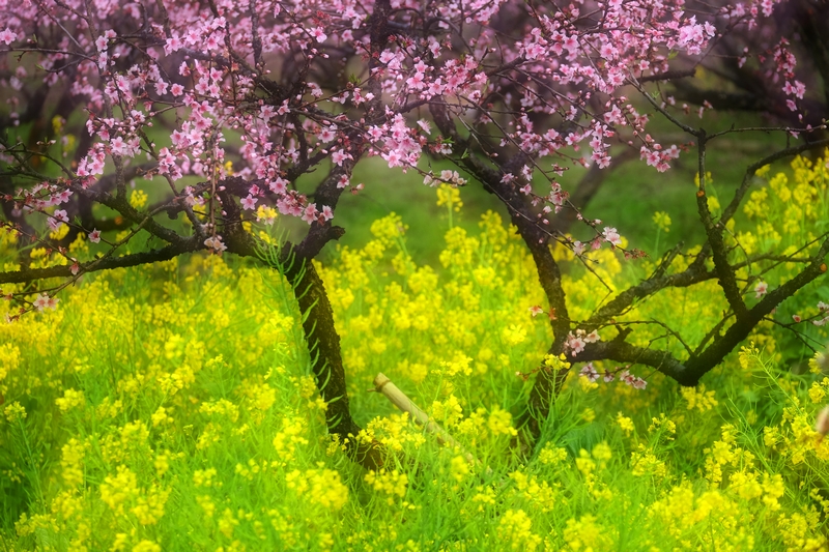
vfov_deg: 9.1
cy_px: 276
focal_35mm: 150
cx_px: 414
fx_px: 3453
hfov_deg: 13.7
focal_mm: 99.8
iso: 200
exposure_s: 1/250
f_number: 4.5
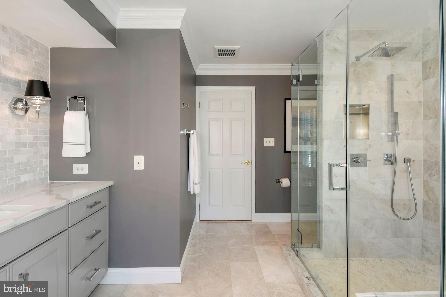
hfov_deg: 100.4
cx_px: 223
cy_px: 148
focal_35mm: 15
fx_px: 186
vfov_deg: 77.3
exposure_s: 1/25
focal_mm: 10
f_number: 8
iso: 200
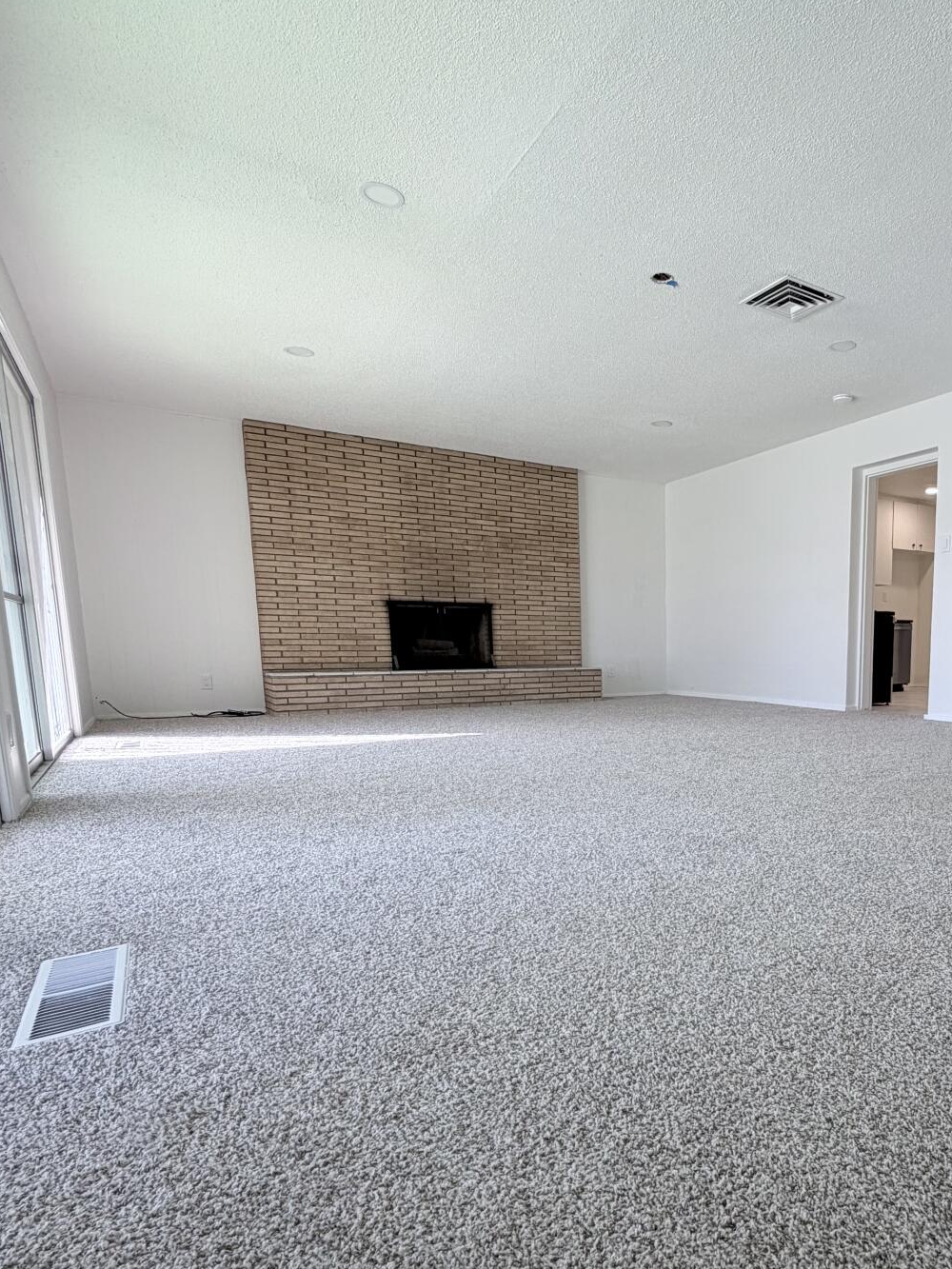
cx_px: 708
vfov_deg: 78.1
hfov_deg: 60.2
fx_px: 770
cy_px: 761
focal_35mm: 21
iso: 80
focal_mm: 2.22
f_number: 2.2
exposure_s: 1/121
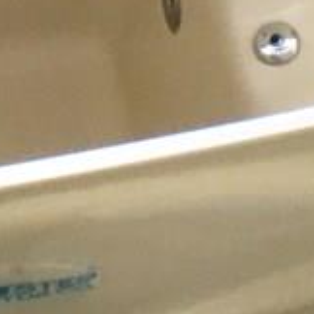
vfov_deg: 9.6
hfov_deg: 9.9
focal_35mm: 173
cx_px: -99
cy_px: -271
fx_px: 1775
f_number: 2.4
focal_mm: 3.3
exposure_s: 1/30
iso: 80
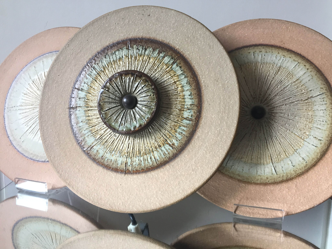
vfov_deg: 48.2
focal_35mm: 29
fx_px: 278
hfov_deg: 61.7
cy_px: 124
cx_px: 166
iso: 64
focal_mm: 4.15
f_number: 2.2
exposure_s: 1/33
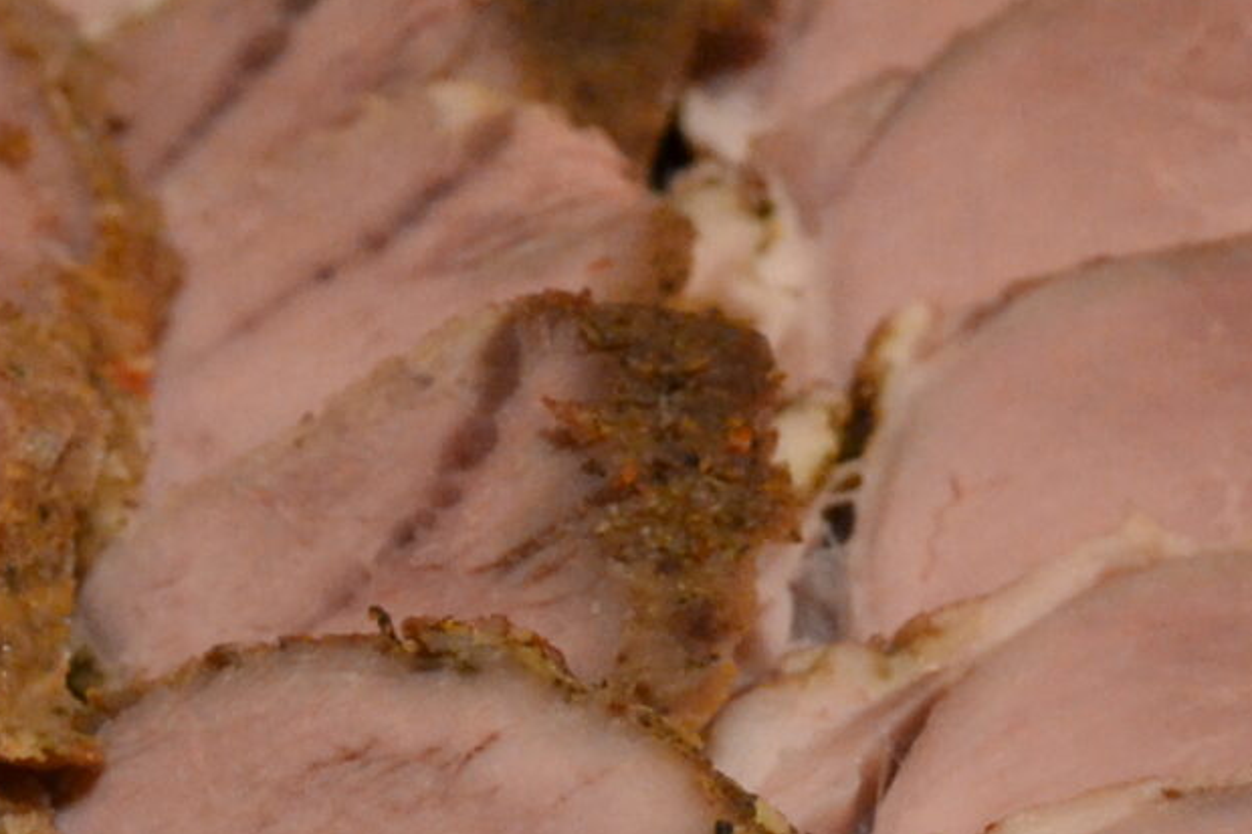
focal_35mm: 161
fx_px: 5597
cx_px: 232
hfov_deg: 12.7
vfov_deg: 8.5
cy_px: 922
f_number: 4.2
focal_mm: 26
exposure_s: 1/15
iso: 2000
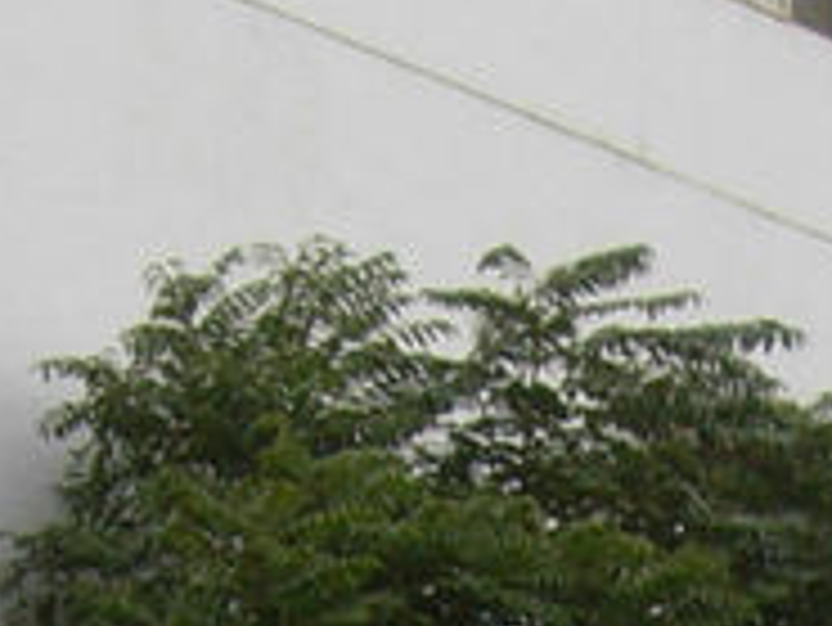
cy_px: 1982
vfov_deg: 5.3
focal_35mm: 263
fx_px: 6325
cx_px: 1012
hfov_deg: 7.5
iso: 50
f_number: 3.8
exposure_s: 1/215
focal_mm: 7.5
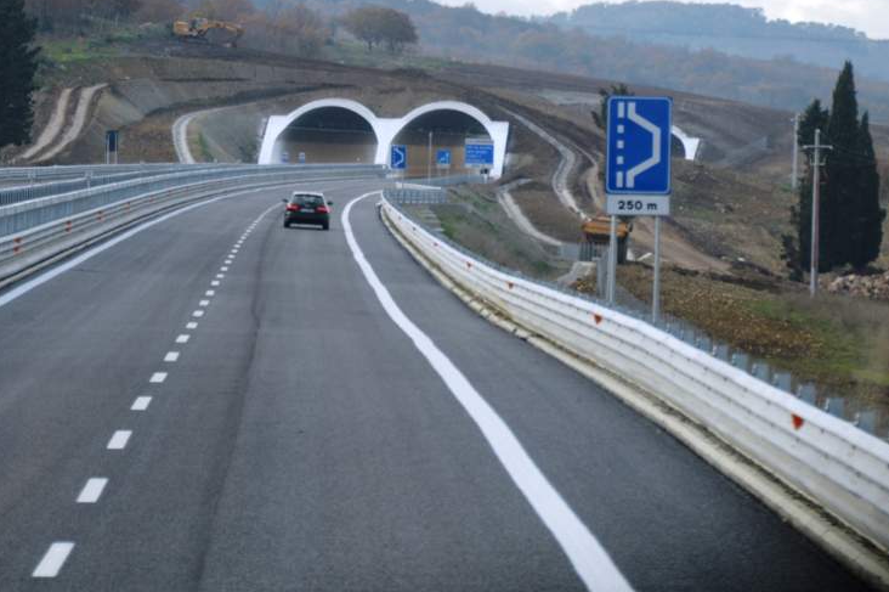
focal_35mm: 195
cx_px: 368
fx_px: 4804
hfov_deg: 10.6
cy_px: 199
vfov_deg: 7.0
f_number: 6.3
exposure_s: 1/160
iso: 100
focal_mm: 95
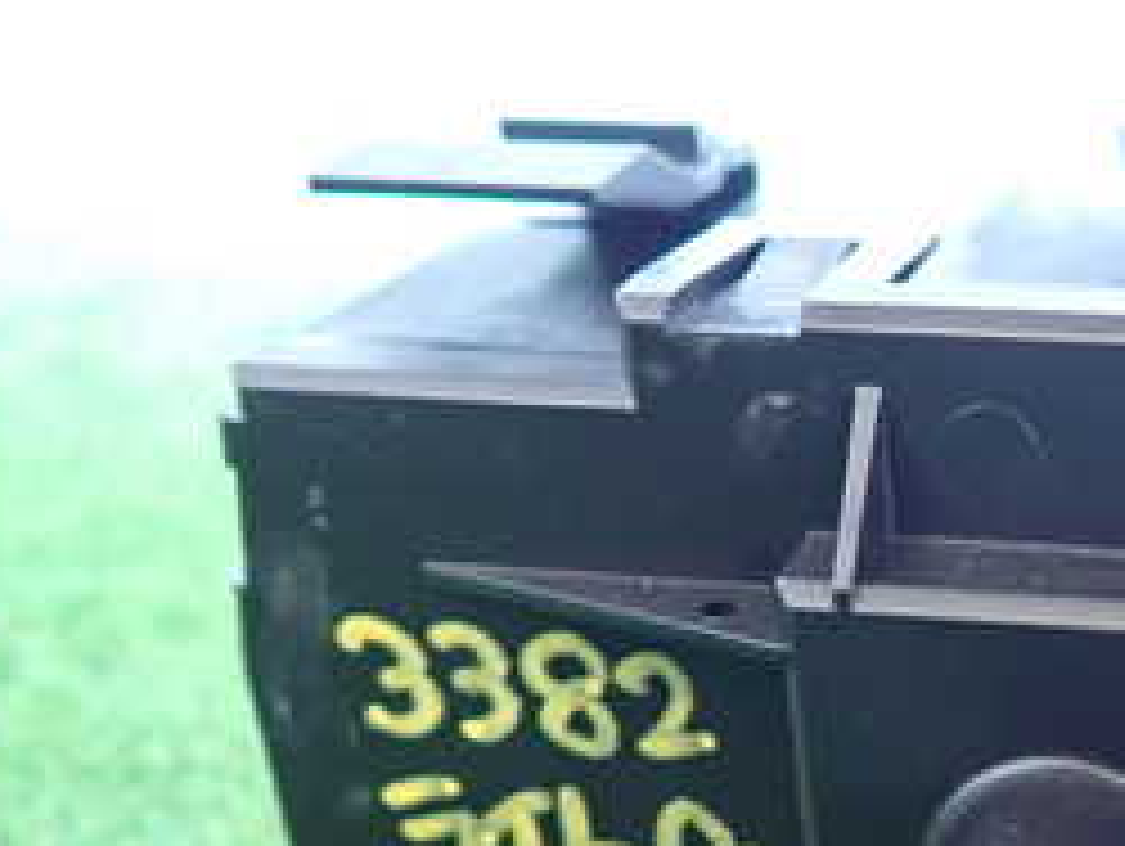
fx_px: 1952
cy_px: 716
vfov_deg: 24.0
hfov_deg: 29.8
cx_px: 1143
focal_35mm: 60
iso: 400
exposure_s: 1/30
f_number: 2
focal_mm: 4.5
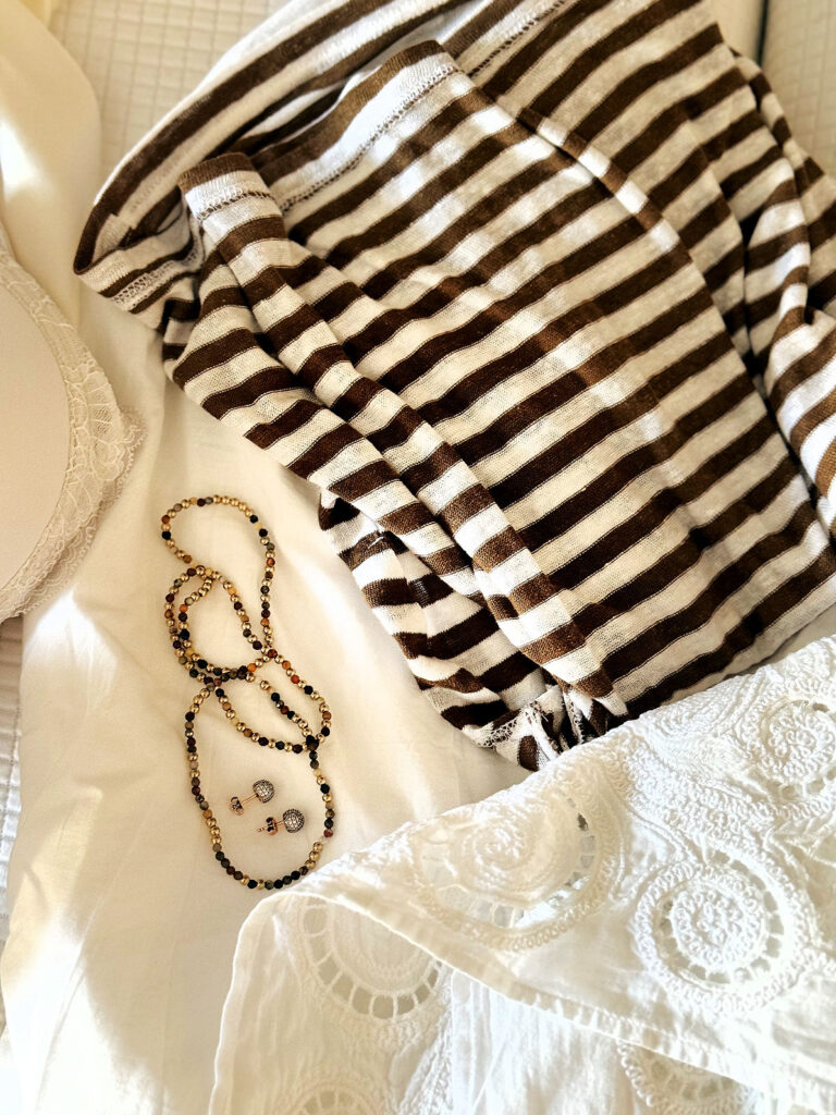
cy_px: 558
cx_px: 418
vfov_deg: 39.7
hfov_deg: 30.3
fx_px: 1546
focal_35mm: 48
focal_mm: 6.76
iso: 320
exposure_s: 1/40
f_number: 1.78
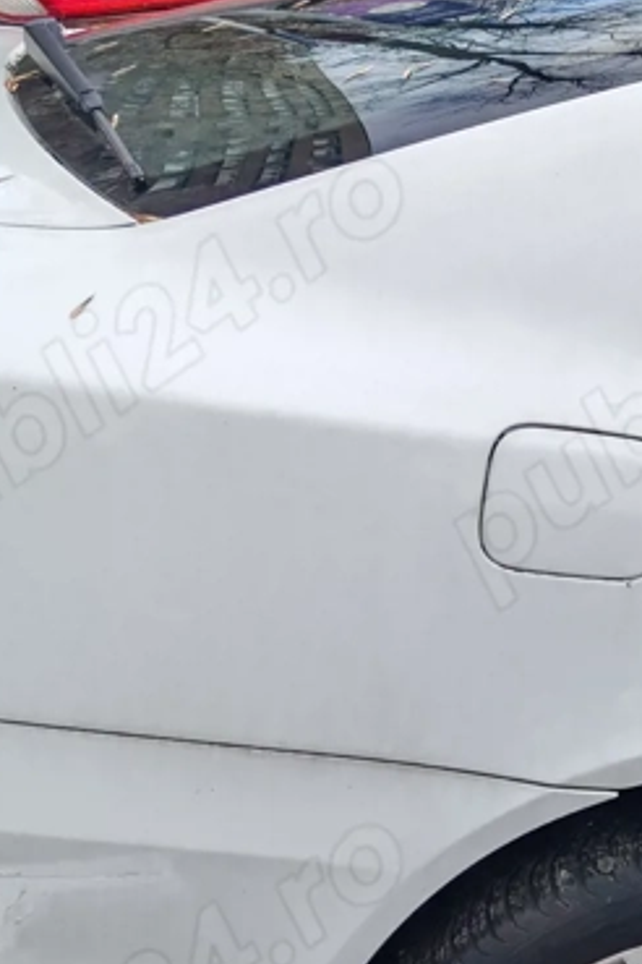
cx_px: 1036
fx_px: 2033
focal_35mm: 76
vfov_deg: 26.6
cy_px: 413
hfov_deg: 16.0
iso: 50
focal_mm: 5.52
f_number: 1.95
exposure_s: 1/1200
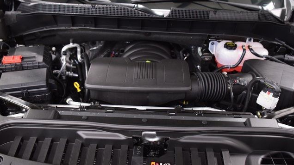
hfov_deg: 52.8
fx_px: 296
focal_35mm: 38
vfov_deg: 31.2
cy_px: 88
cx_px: 148
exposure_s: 1/50
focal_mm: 24
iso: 1600
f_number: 2.8
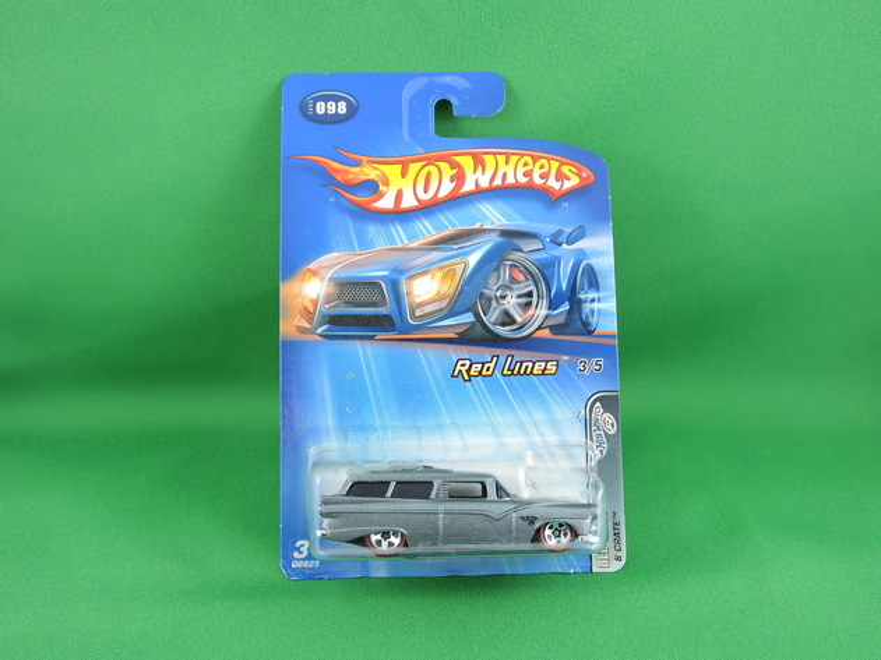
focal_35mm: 30
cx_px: 440
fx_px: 763
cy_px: 330
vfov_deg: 46.8
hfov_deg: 60.0
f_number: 3.5
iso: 140
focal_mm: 5.4
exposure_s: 1/30
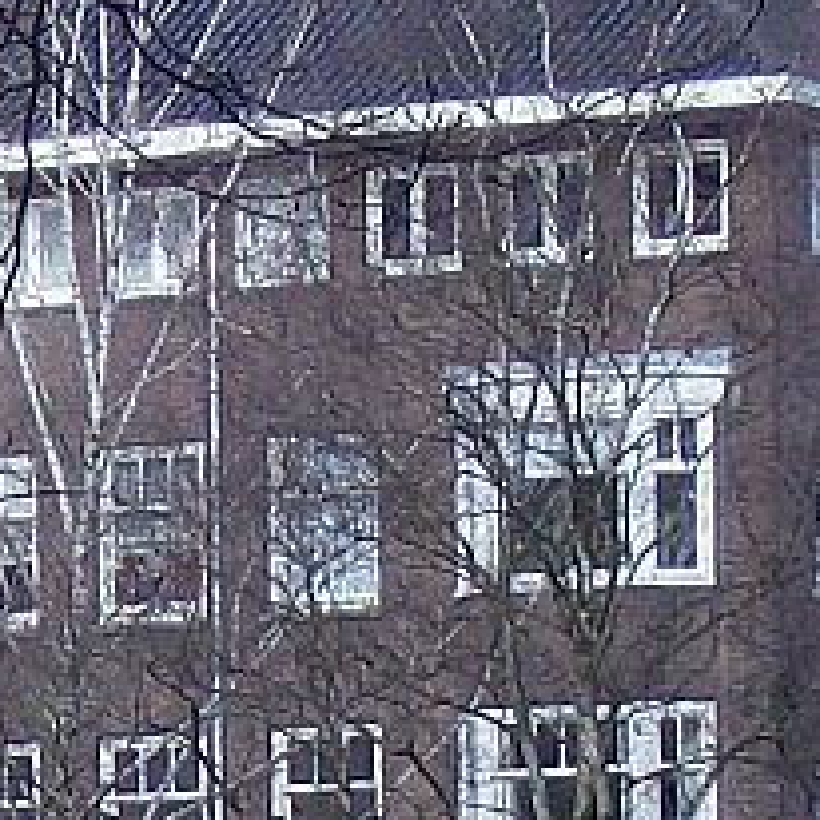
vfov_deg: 4.7
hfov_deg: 4.7
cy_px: 929
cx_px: -426
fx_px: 9997
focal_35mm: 373
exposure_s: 1/269
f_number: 4.2
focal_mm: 14.1
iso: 100
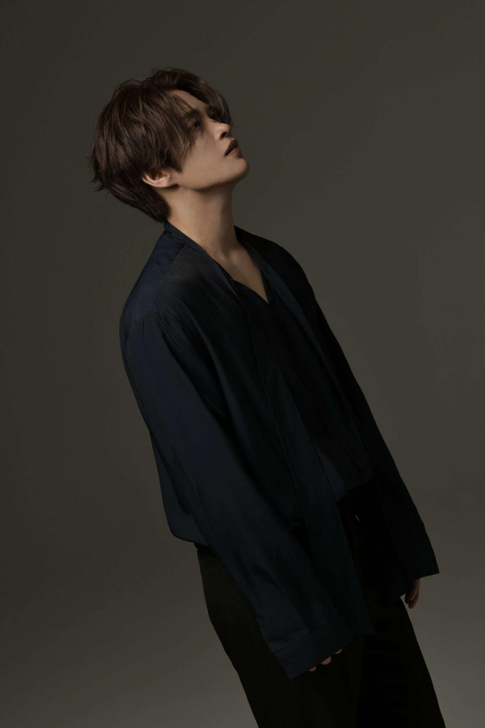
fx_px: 1698
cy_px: 364
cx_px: 242
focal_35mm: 84
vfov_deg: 24.2
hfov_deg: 16.3
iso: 125
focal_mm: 70
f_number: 9
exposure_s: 1/100
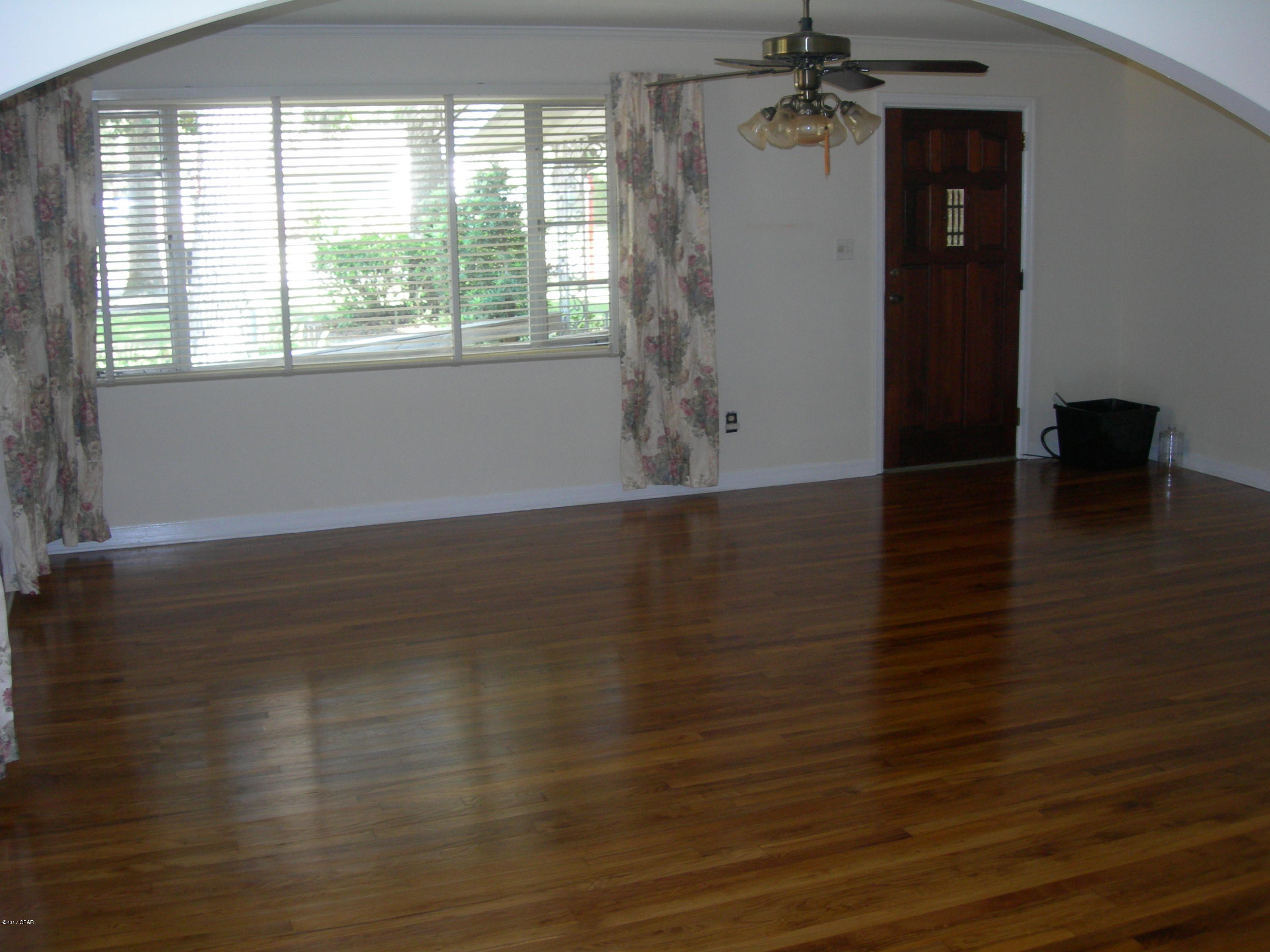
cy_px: 476
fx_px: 1394
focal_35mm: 38
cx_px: 635
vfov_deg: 37.7
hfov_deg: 49.0
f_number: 2.8
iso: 142
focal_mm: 7.8
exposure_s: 1/26.8
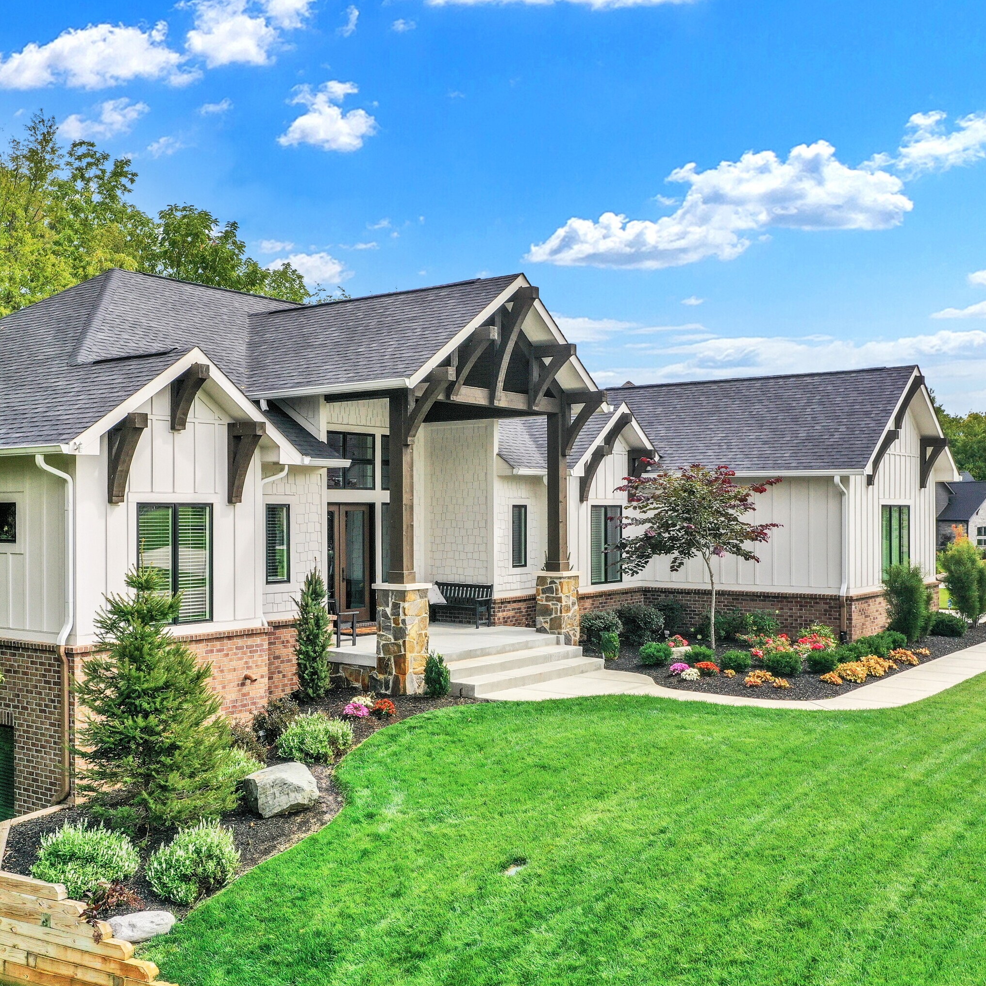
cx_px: 380
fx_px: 1160
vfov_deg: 46.0
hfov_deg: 45.7
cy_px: 490
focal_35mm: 36
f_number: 5.6
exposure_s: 1/500
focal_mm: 10.26
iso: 100
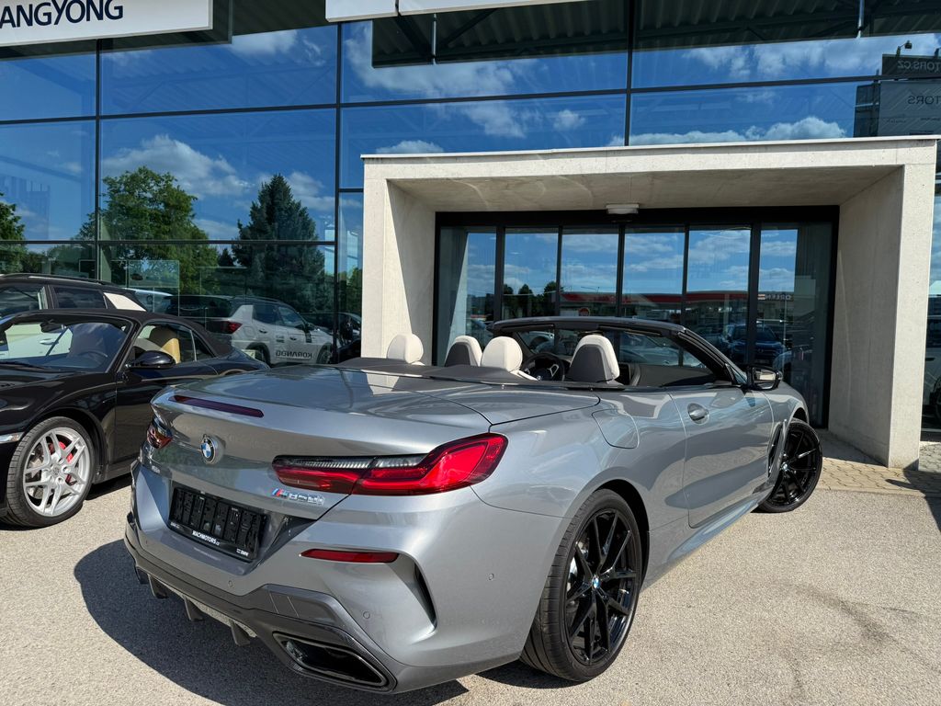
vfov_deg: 56.8
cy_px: 353
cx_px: 470
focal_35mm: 24
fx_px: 652
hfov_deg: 71.6
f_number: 1.78
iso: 80
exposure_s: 1/3802
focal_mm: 6.76
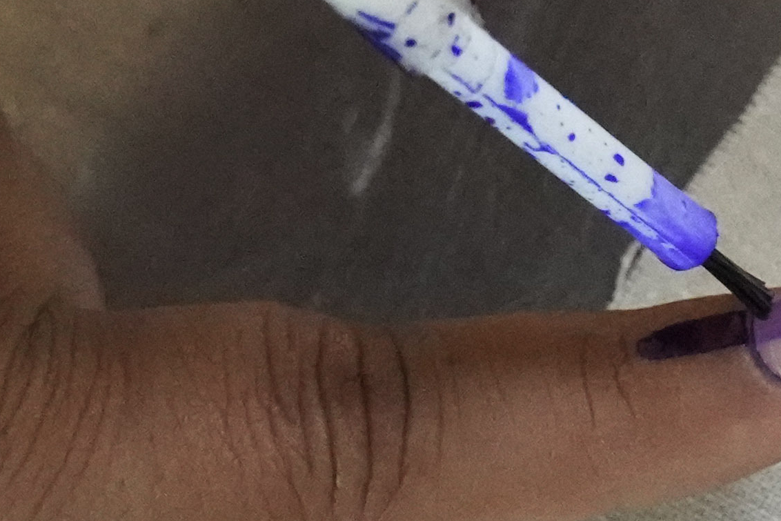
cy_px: 205
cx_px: 751
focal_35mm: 229
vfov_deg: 6.0
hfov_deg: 8.9
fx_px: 4968
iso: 12800
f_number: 5
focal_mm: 30
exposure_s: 1/250
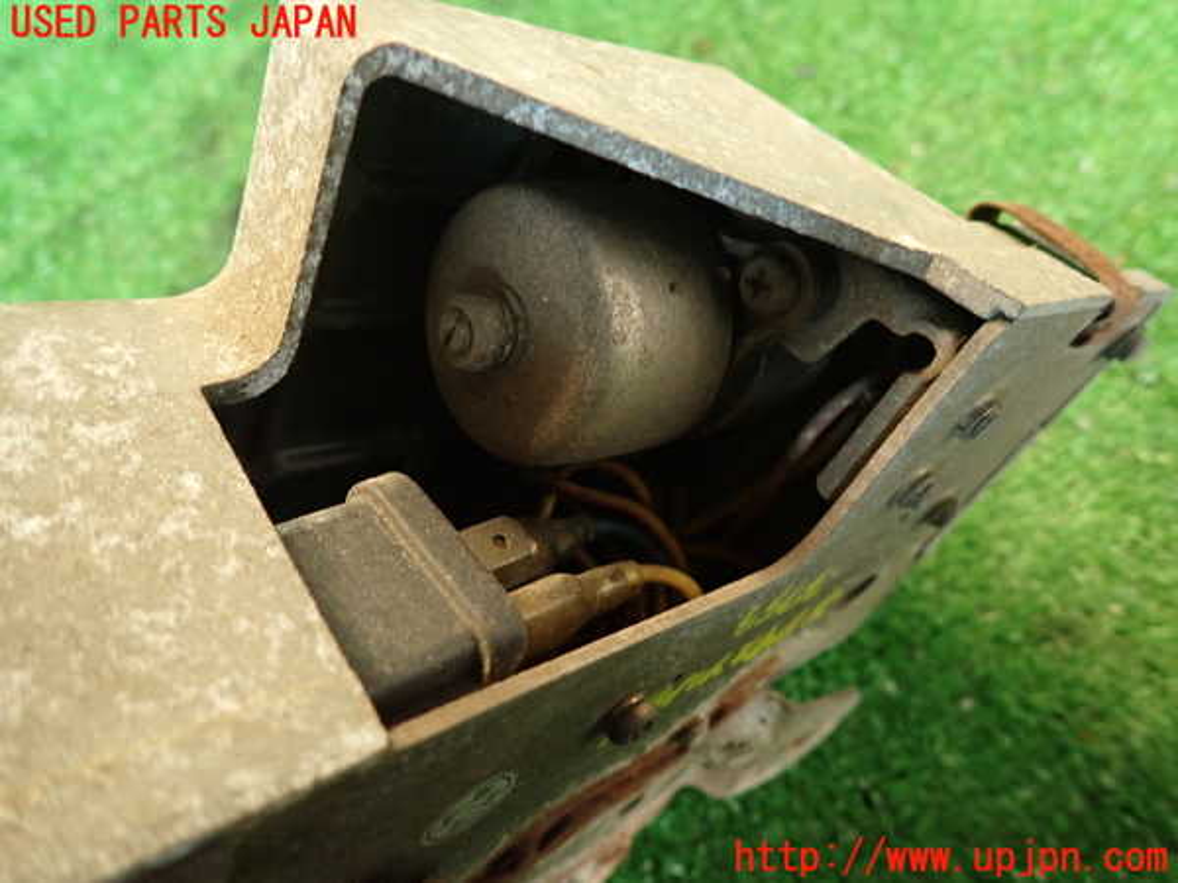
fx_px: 851
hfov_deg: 69.4
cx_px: 589
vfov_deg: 54.9
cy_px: 442
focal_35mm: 25
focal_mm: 4.5
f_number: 2
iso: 500
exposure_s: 1/30
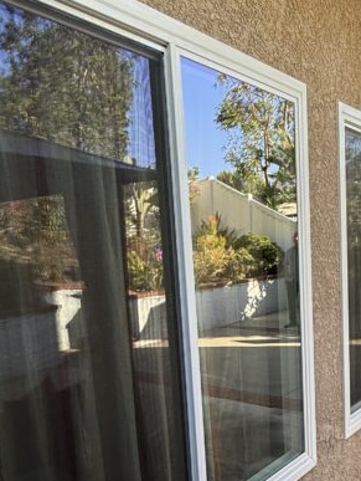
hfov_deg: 38.4
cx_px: 233
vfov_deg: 49.0
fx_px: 514
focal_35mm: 37
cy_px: 329
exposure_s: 1/124
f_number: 2.2
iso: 50
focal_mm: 2.22
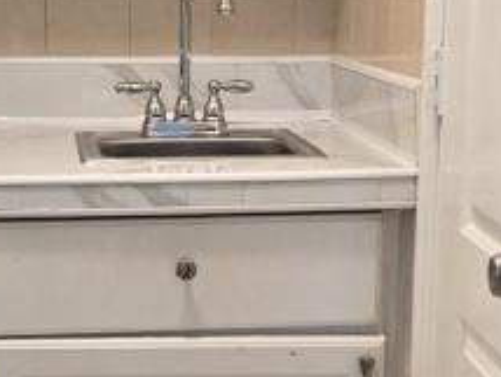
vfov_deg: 14.2
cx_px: 194
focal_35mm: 103
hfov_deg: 19.0
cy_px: 342
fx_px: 1492
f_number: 1.8
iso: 250
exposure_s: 1/120
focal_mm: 5.4
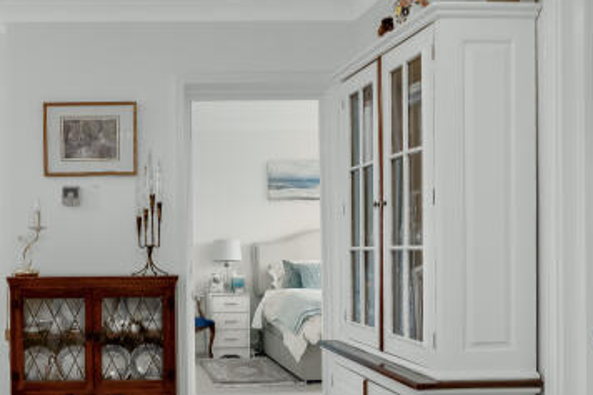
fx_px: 757
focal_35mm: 46
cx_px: 147
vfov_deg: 29.0
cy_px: 268
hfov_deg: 41.5
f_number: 11
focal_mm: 16
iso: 400
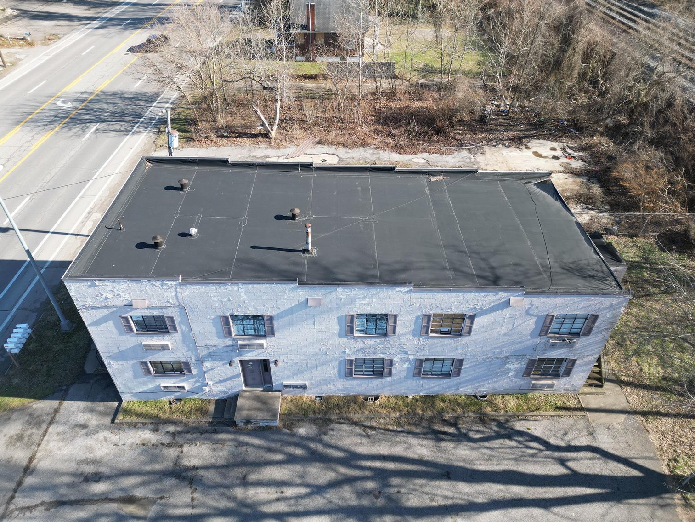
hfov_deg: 71.6
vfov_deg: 56.8
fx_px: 482
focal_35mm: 24
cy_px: 261
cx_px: 348
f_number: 1.7
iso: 130
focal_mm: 6.72
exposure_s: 1/800
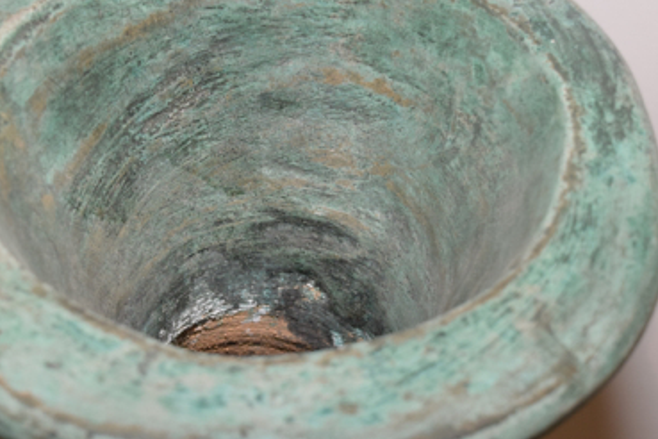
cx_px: 255
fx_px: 1426
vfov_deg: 17.5
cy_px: 217
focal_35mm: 78
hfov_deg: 25.9
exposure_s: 1/125
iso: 800
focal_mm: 30
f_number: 5.6
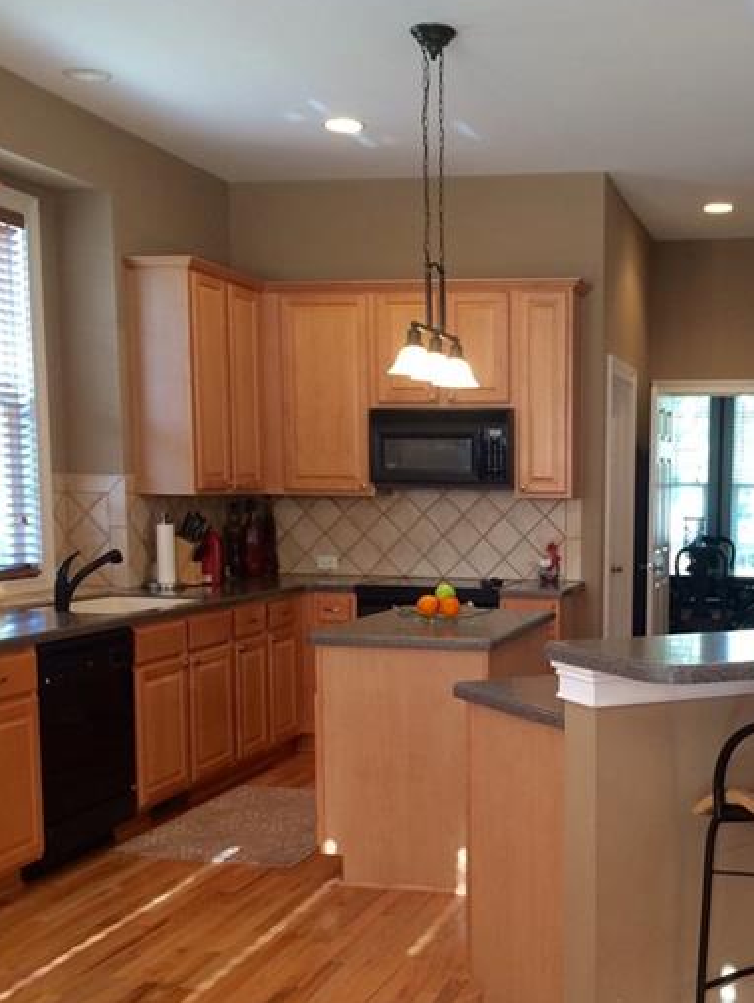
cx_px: 554
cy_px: 672
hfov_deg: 32.4
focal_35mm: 44
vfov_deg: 42.3
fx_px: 1277
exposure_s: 1/30
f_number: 2.2
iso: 80
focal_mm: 4.15
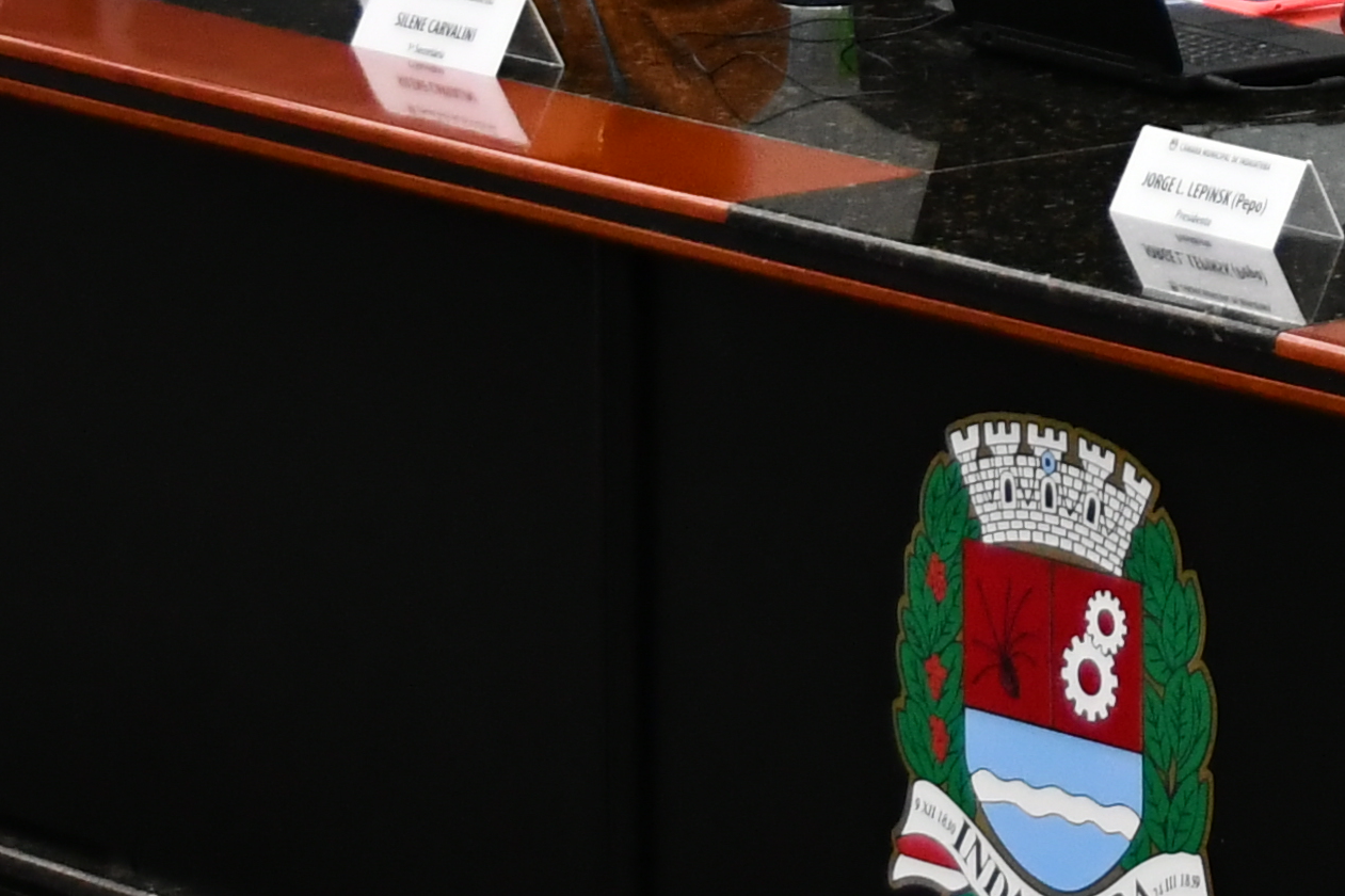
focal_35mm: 318
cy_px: -1002
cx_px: 1525
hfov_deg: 6.4
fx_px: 11877
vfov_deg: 4.3
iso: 1600
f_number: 4.5
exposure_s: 1/125
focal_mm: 48
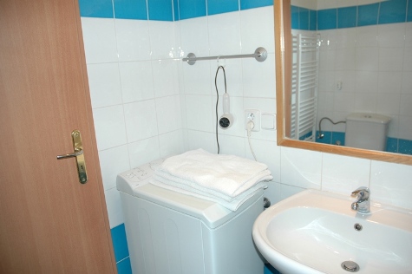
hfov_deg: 67.4
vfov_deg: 47.9
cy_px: 137
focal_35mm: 27
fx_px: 309
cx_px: 206
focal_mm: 18
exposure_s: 1/60
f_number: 3.5
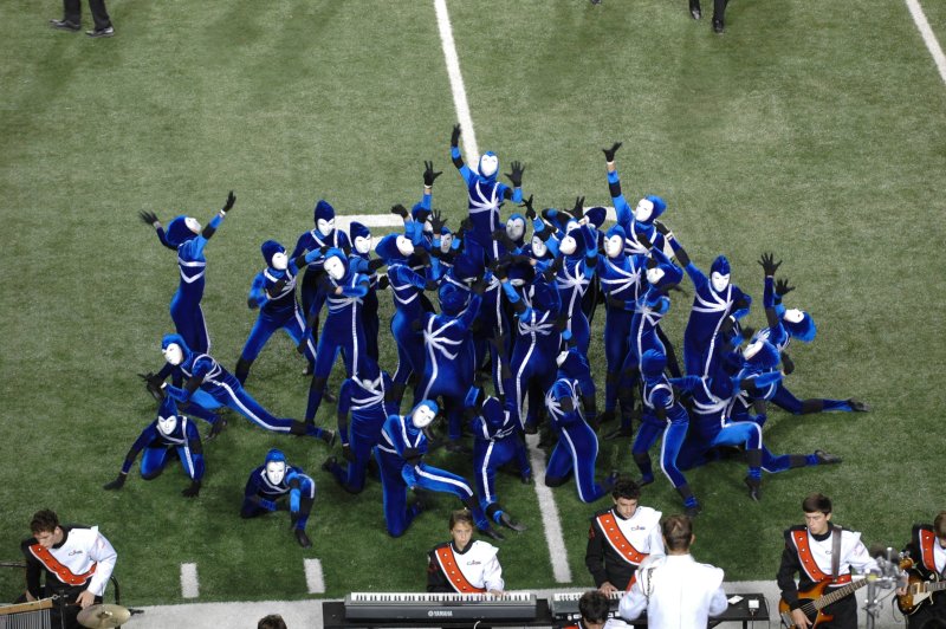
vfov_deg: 7.0
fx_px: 5120
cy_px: 314
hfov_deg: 10.6
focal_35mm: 195
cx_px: 473
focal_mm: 130
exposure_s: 1/60
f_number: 2.8
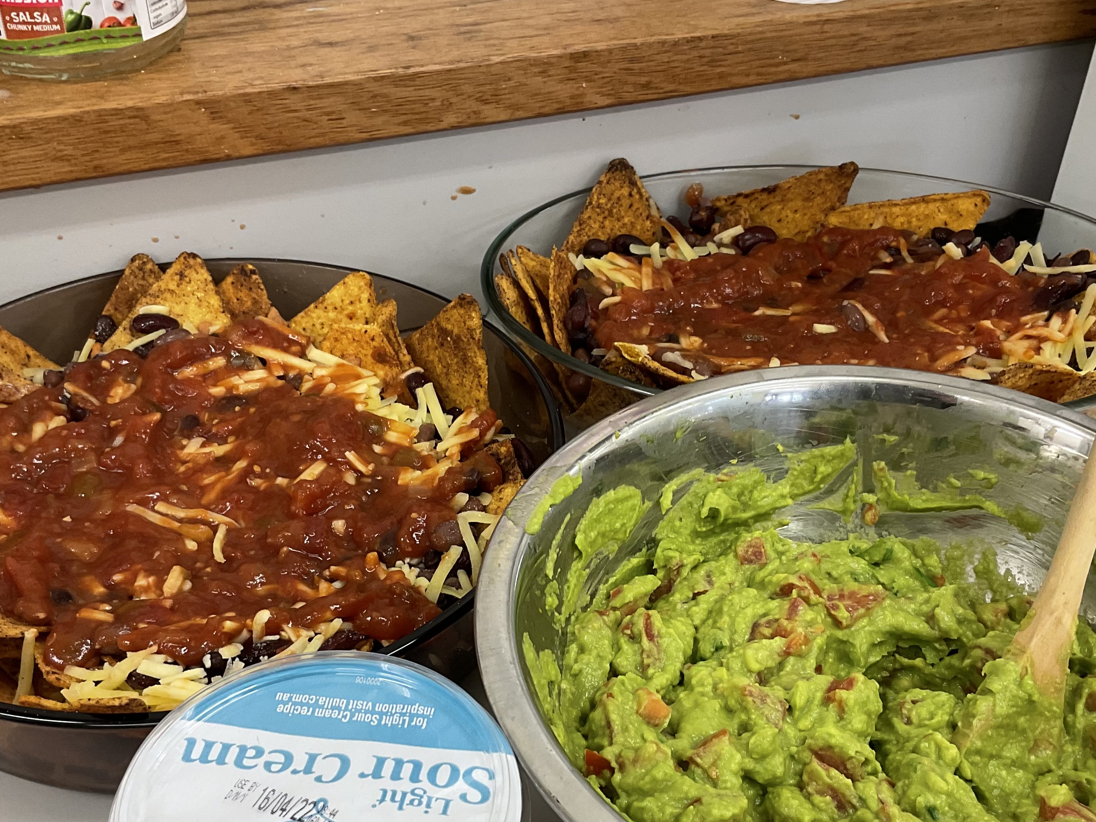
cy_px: 531
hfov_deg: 43.8
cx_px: 586
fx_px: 1361
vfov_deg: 33.4
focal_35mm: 43
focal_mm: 3
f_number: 1.8
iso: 50
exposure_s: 1/50
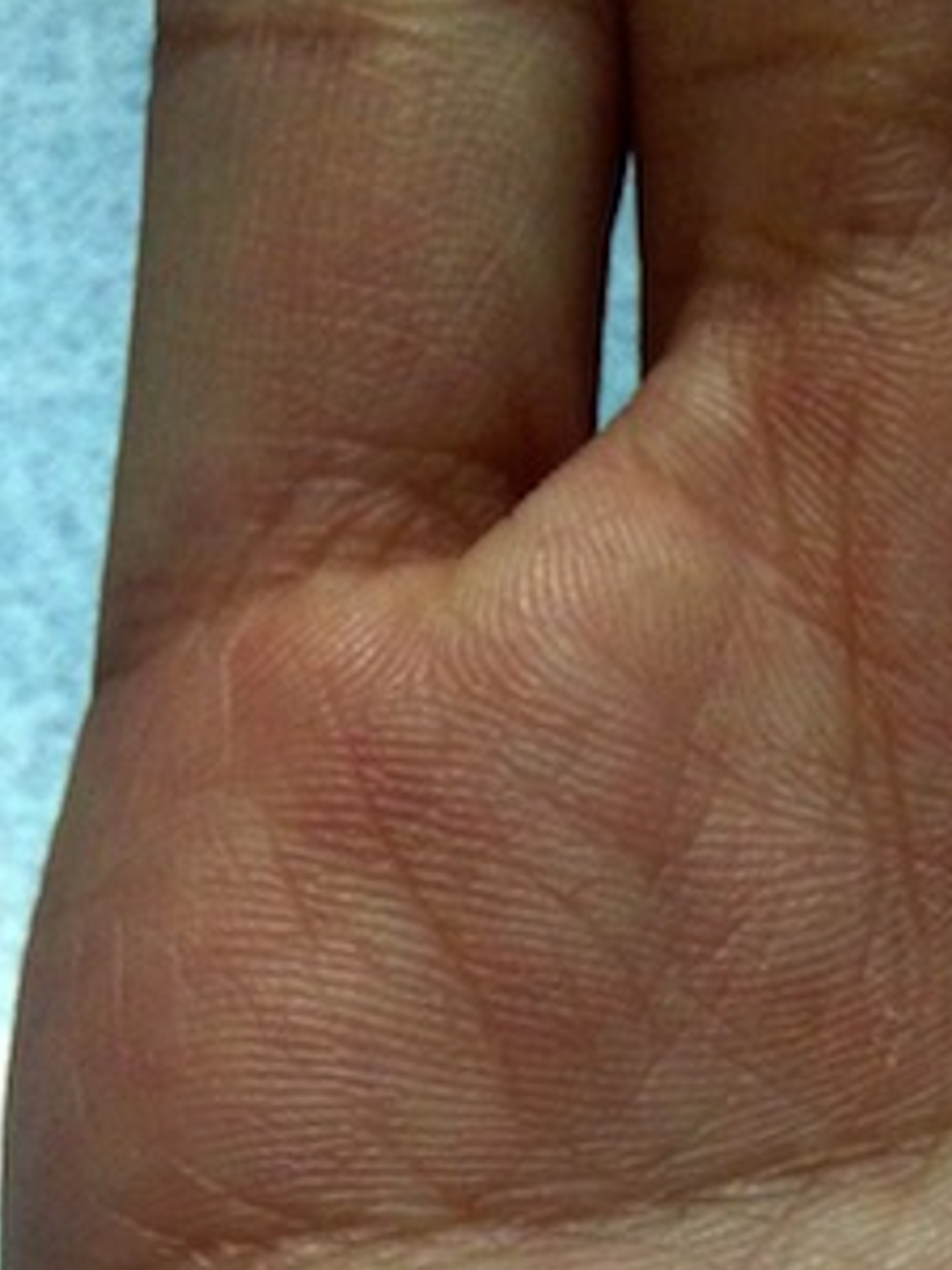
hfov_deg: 16.0
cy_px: 1609
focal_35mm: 88
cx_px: 1185
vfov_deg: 20.5
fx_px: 3227
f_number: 2.4
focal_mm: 4.12
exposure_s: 1/20
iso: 200
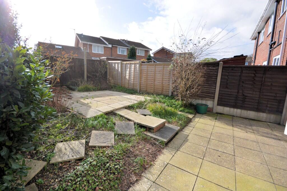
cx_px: 144
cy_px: 96
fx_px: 120
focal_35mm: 15
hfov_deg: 100.4
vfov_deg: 77.3
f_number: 8
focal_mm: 10
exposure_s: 1/640
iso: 400
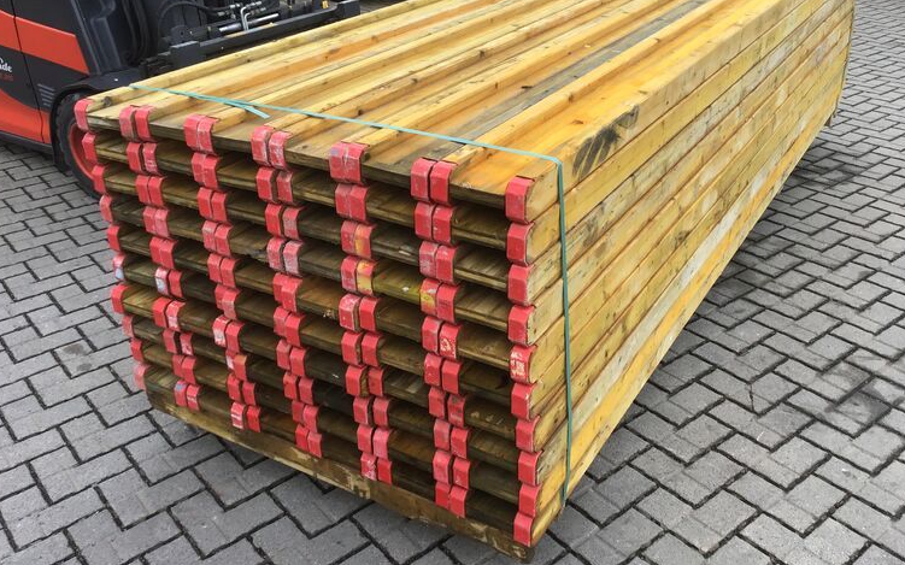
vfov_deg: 36.1
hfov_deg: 55.3
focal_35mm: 35
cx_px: 466
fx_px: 863
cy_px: 216
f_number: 2.4
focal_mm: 3.3
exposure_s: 1/100
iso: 32
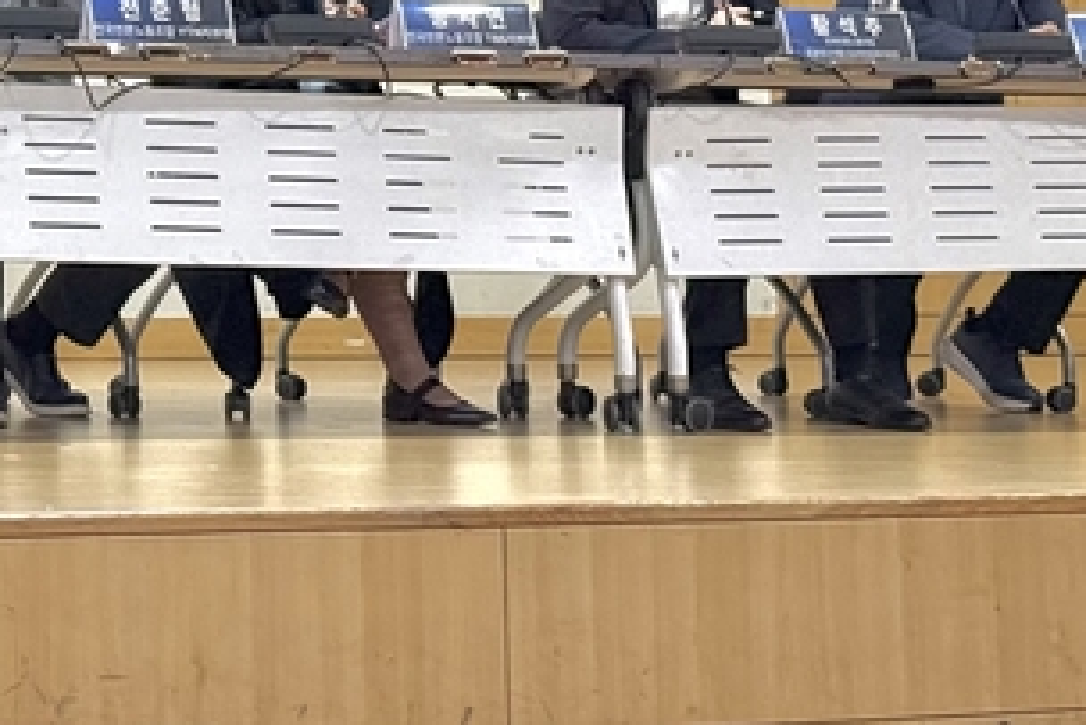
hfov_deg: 13.8
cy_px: -412
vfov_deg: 9.3
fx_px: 4316
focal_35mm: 143
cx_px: -318
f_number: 1.78
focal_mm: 6.76
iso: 125
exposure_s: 1/180
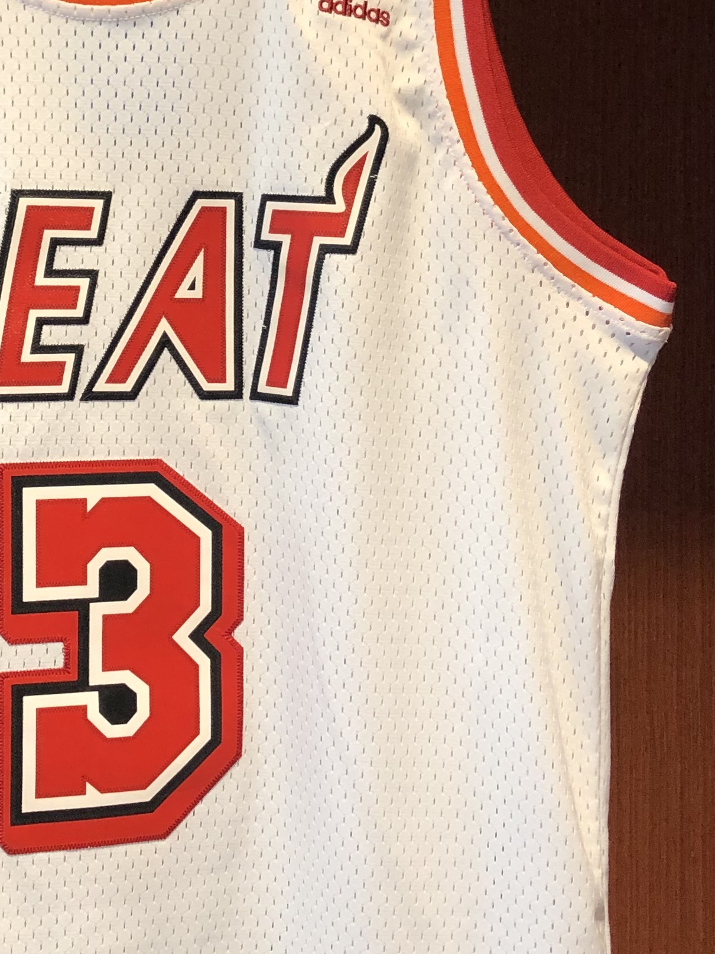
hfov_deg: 20.7
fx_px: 1928
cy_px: 281
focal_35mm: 70
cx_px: 110
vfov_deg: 27.5
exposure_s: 1/30
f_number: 1.8
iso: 20
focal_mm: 3.99
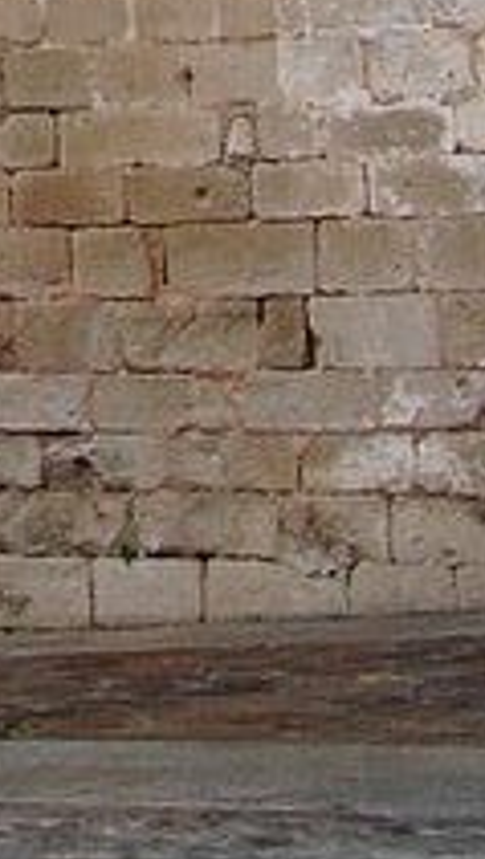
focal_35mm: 185
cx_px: -946
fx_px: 4221
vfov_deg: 10.8
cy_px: -712
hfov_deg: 6.1
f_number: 4.3
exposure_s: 1/80
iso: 50
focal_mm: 5.8
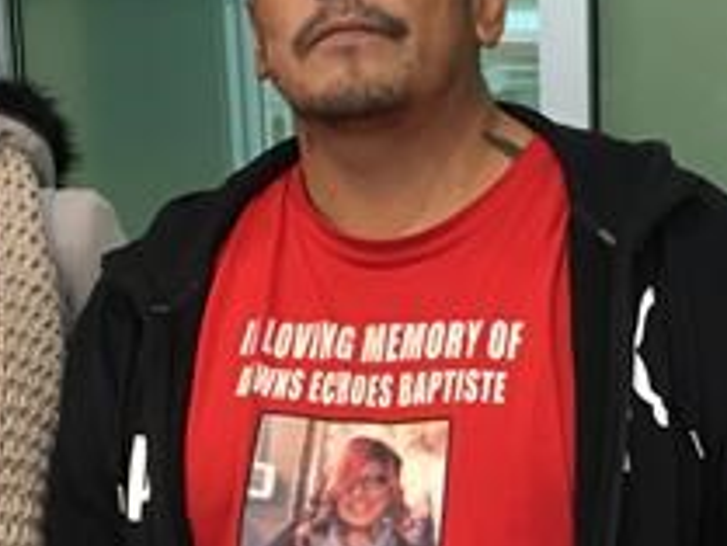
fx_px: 1891
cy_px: 421
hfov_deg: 21.7
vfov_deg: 16.3
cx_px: 410
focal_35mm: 90
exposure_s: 1/30
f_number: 2.2
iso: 160
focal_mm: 4.15
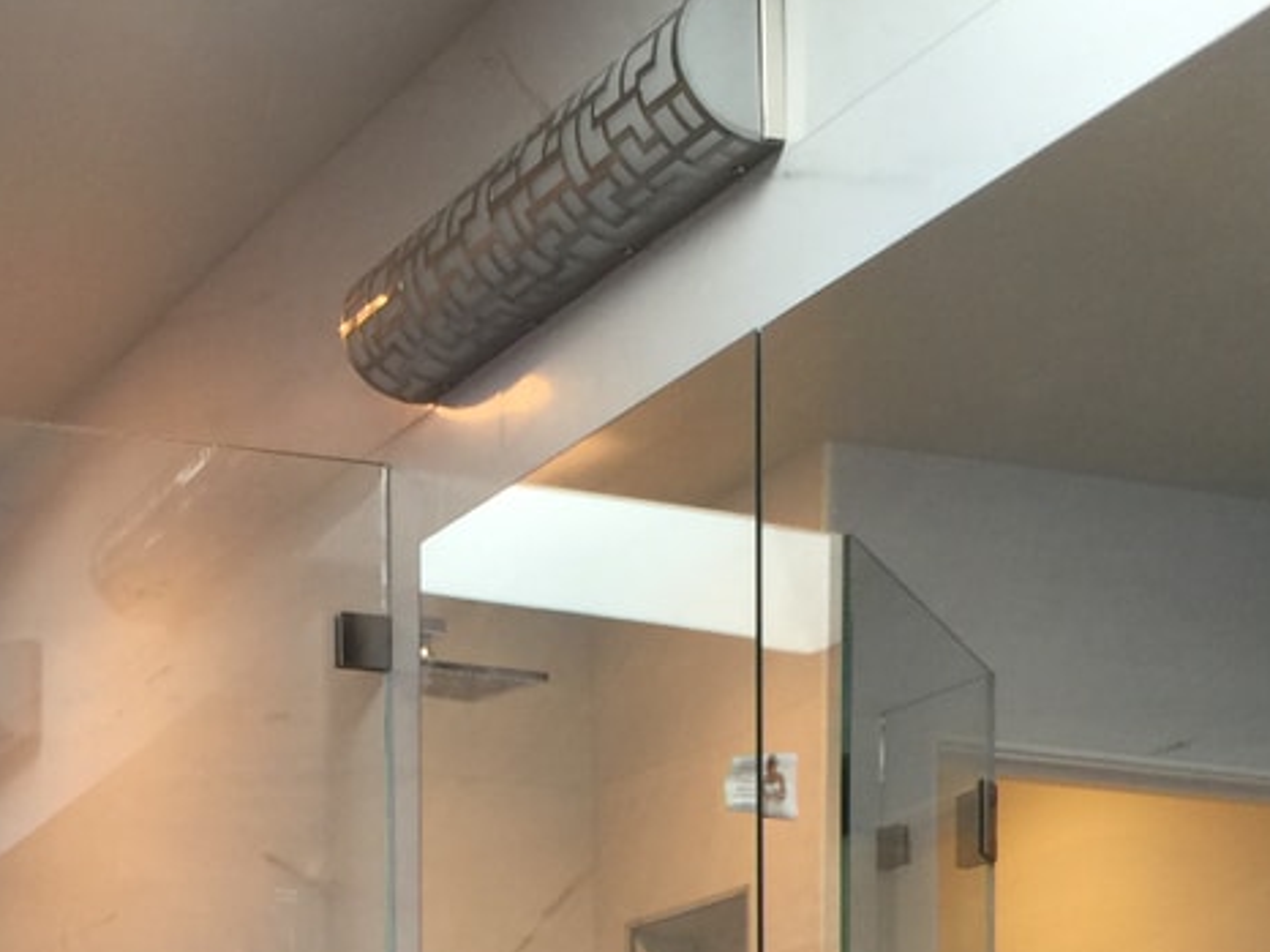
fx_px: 3044
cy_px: 1266
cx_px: 238
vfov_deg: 16.7
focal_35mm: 83
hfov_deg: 23.2
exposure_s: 1/30
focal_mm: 4.15
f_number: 2.2
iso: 32
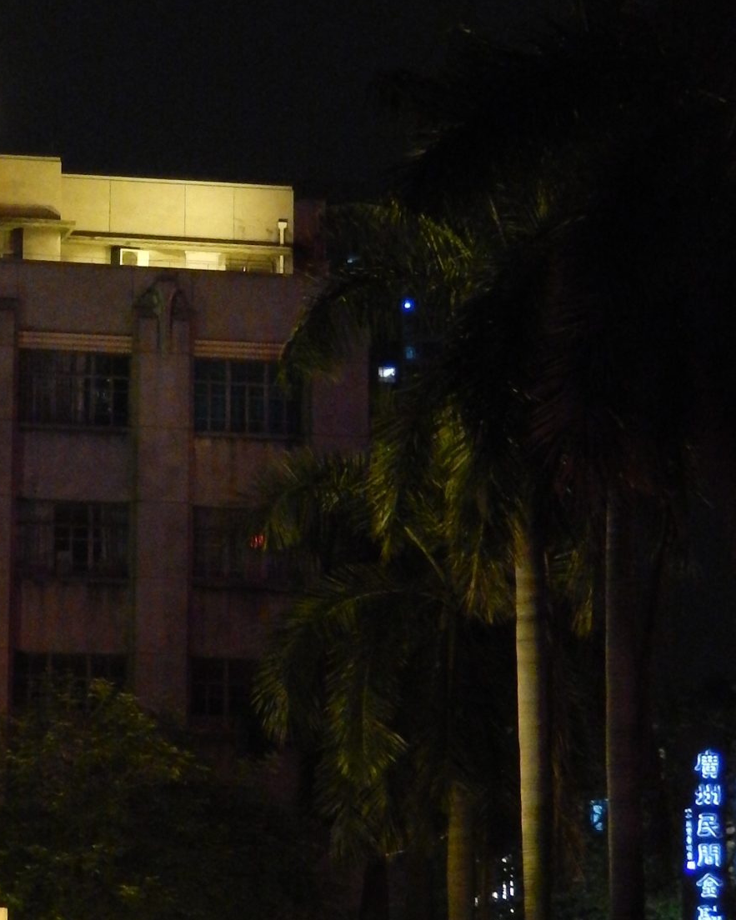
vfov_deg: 13.7
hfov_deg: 10.9
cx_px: -38
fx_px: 3813
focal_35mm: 140
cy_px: 329
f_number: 4.6
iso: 800
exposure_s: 1/15
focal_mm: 10.4
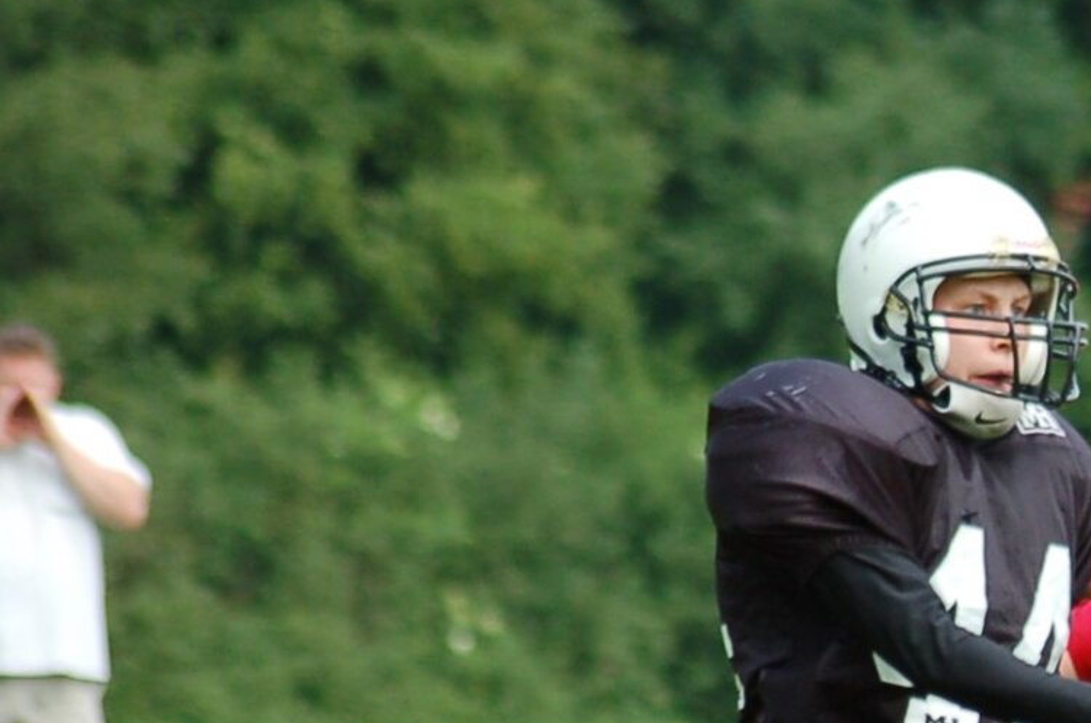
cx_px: 1460
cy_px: 704
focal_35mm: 660
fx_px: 19963
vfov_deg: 2.1
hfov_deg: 3.1
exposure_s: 1/800
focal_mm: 150
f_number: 4.5
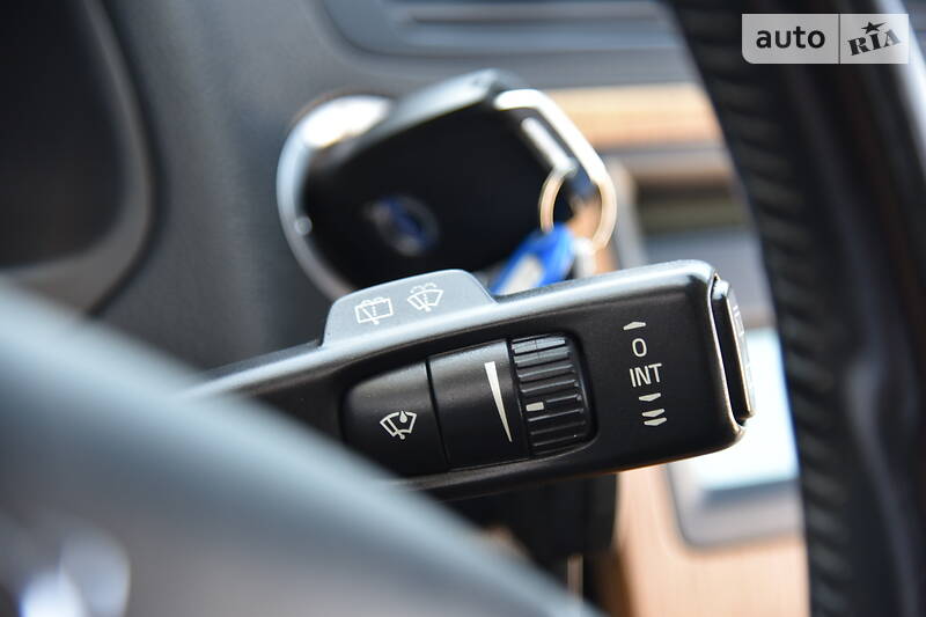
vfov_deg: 12.4
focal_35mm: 110
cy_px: 308
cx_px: 463
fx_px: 2829
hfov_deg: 18.6
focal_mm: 110
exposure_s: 1/125
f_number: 4
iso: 800
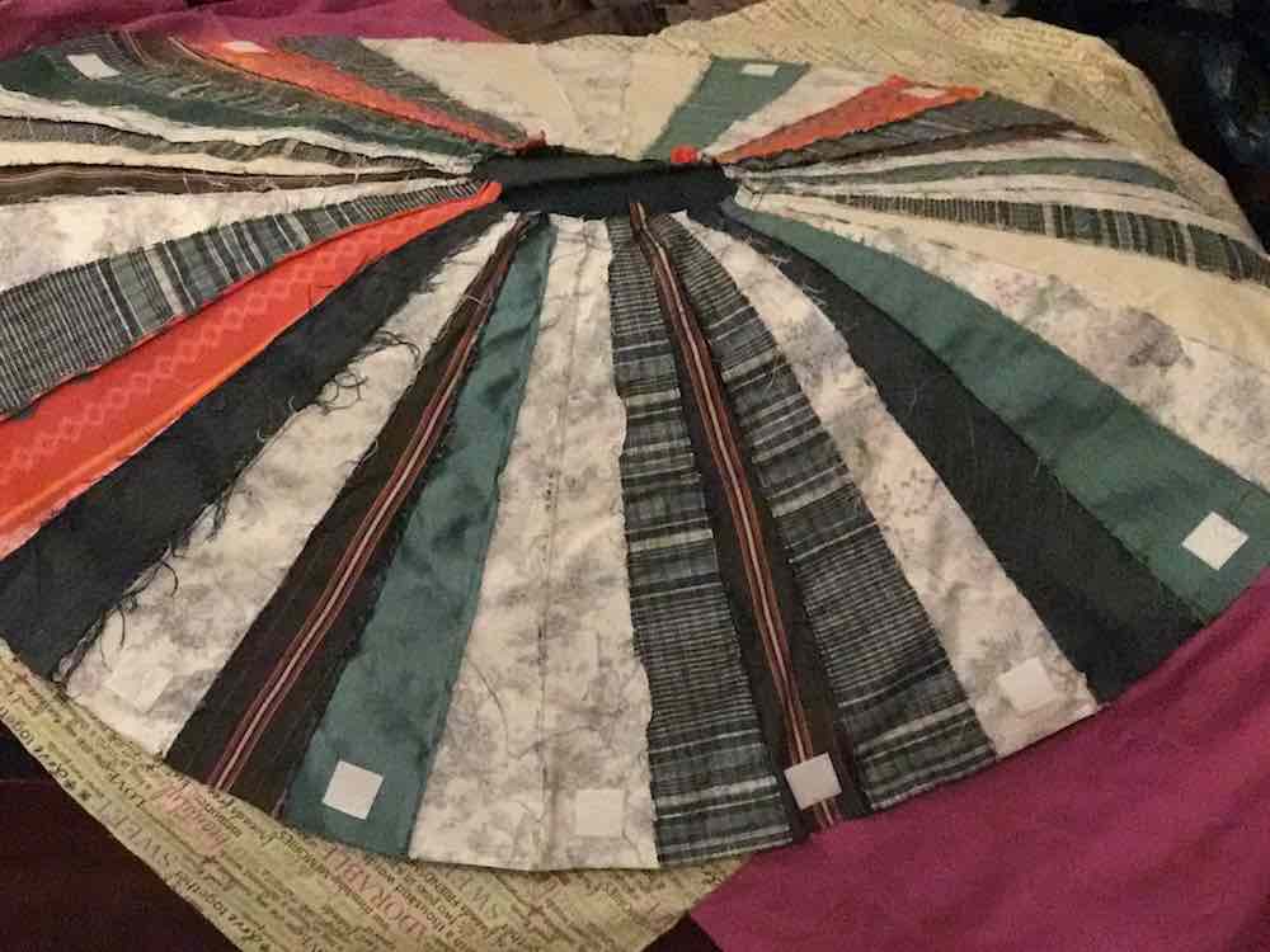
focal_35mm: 57
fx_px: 2091
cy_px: 476
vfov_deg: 25.7
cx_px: 635
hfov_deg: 33.8
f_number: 2.8
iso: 1250
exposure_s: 1/50
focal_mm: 6.6
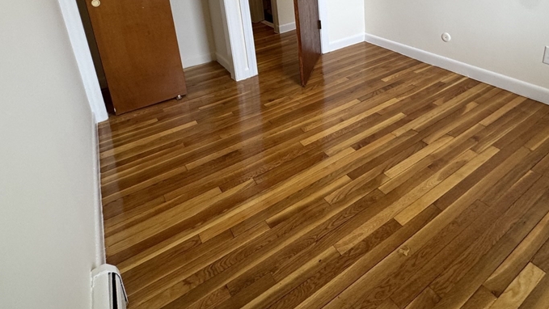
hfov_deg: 78.5
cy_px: 21
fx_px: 335
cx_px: 297
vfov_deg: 44.3
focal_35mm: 23
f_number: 2.2
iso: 160
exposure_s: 1/120
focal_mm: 2.22
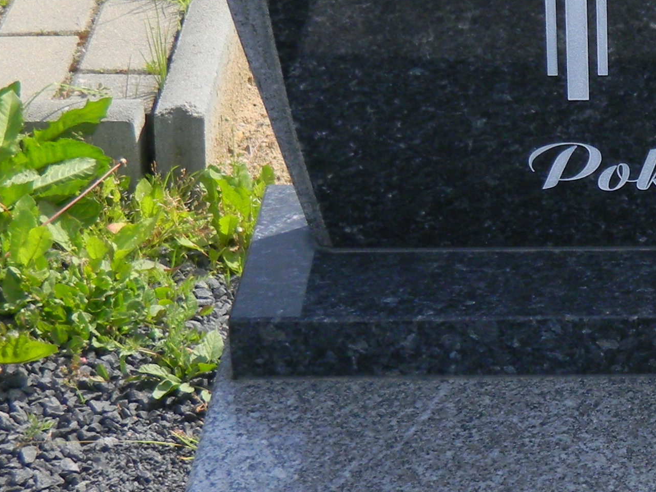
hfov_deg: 13.4
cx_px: 734
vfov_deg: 10.3
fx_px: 2728
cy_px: 200
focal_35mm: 144
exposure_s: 1/462
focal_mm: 8.3
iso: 80
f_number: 4.1
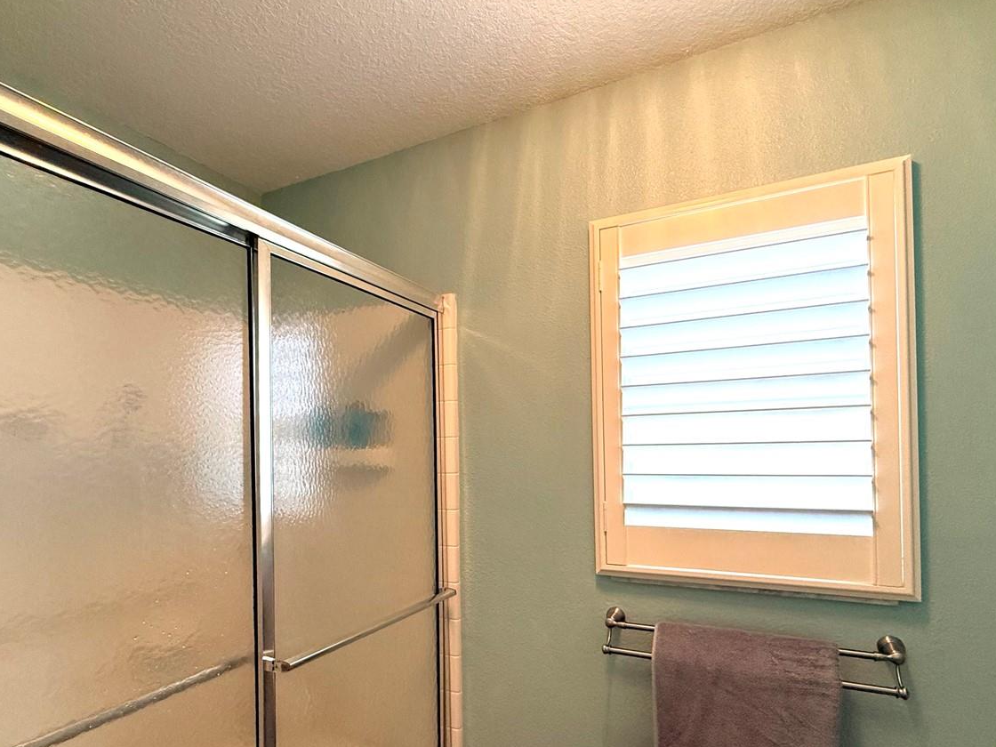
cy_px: 451
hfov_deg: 81.6
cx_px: 466
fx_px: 575
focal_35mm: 20
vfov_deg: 65.3
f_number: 2.2
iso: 200
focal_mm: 2.22
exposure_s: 1/120
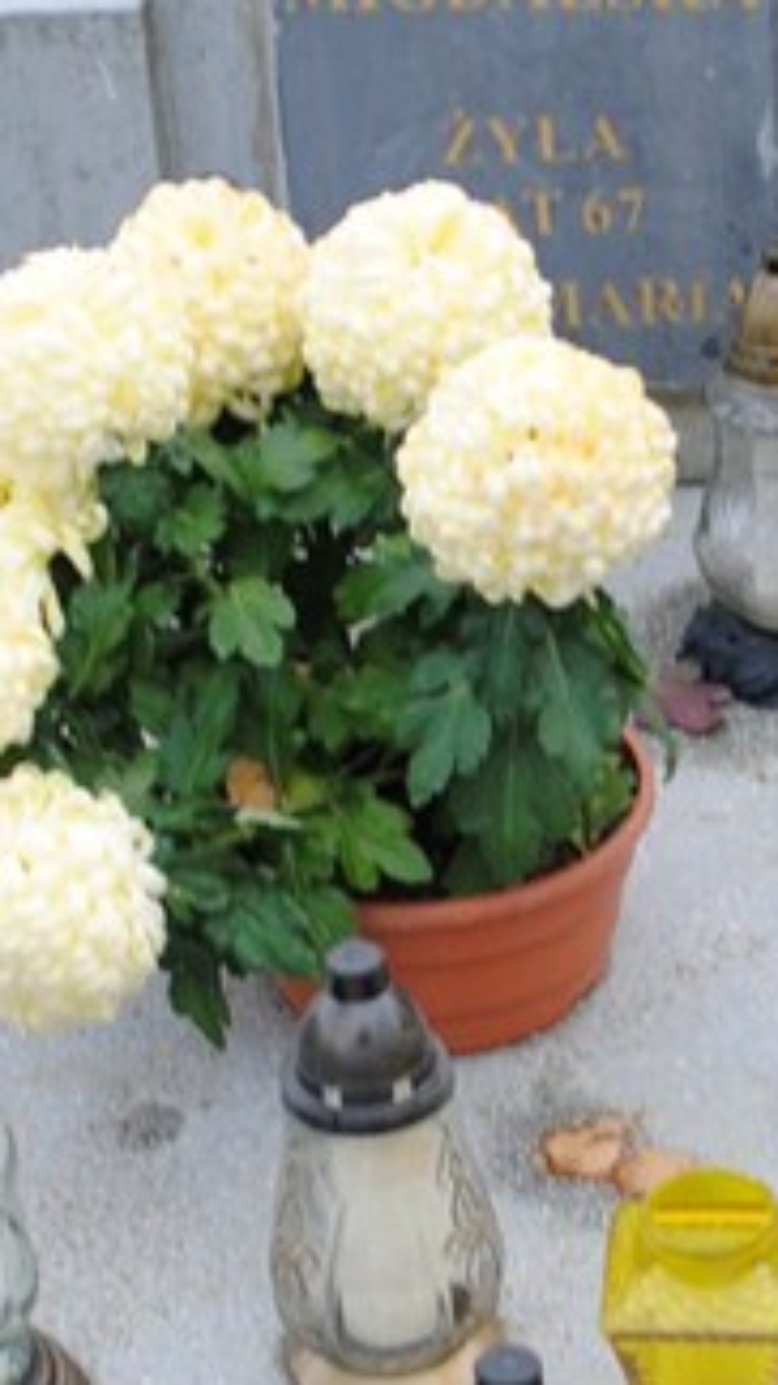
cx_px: 690
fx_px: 3855
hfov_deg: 11.5
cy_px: 680
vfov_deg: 20.4
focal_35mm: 105
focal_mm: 18
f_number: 4
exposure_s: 1/60
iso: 200
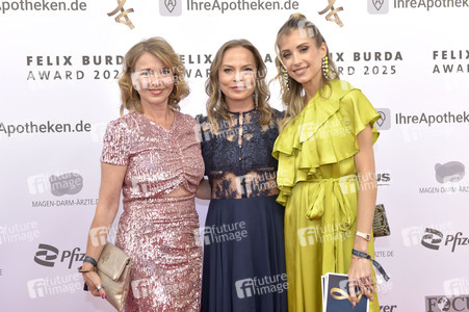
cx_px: 234
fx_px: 521
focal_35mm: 40
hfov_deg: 48.5
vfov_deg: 33.4
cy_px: 156
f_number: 6.3
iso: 400
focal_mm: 40
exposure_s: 1/250
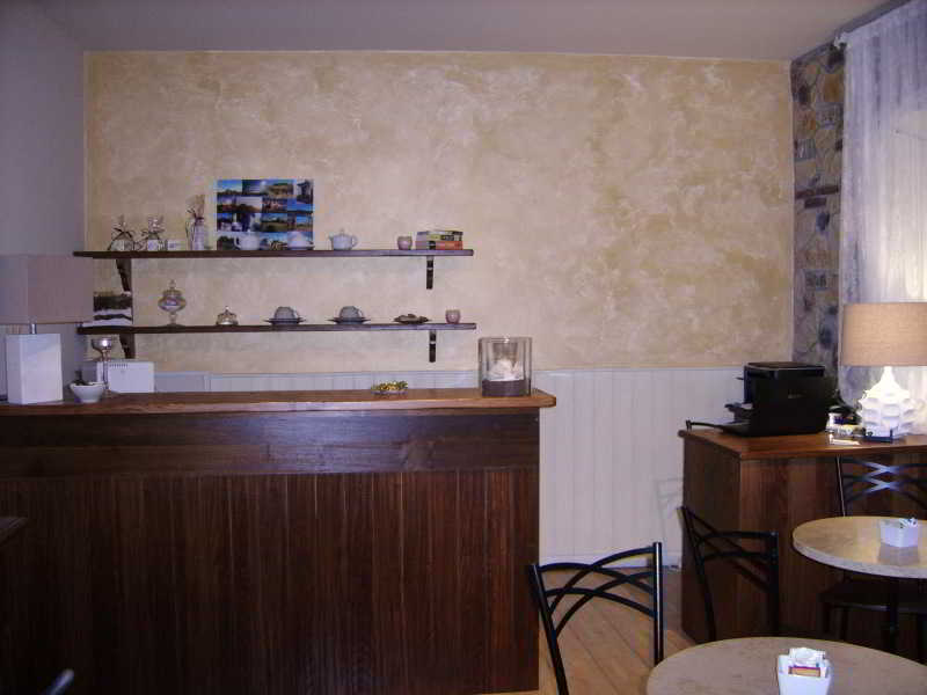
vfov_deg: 40.7
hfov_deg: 52.6
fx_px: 937
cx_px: 464
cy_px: 348
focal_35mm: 35
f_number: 2.8
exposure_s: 1/30
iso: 218
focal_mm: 5.95
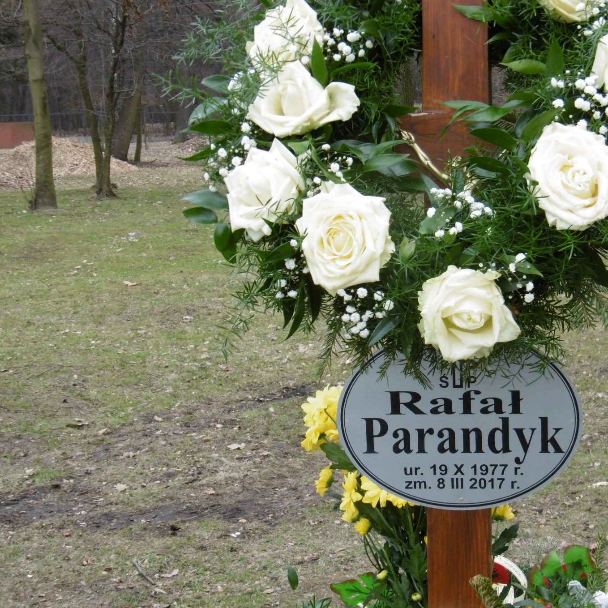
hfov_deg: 25.2
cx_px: 418
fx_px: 1351
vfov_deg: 25.4
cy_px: 281
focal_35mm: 68
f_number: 4
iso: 100
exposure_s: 1/160
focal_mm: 9.2
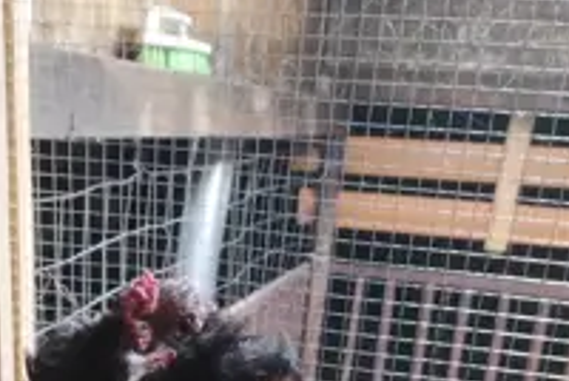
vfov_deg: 22.7
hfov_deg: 36.6
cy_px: 483
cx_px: 216
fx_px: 855
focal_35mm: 54
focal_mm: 4.75
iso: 810
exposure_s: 1/20
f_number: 1.8
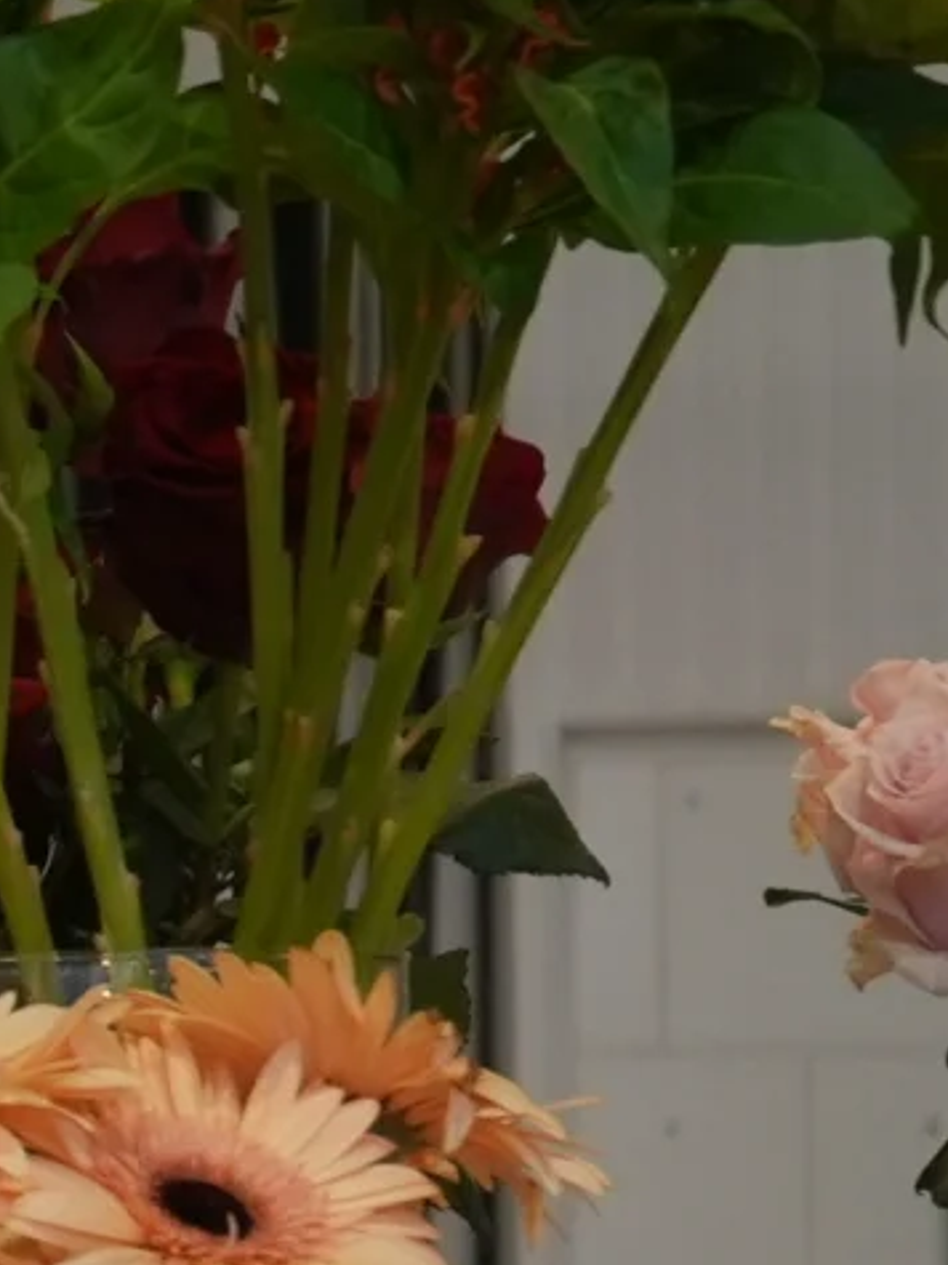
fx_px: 13261
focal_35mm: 363
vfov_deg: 5.4
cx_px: -2088
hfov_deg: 3.9
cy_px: 1545
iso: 2000
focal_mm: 70
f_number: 5.6
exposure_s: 1/160
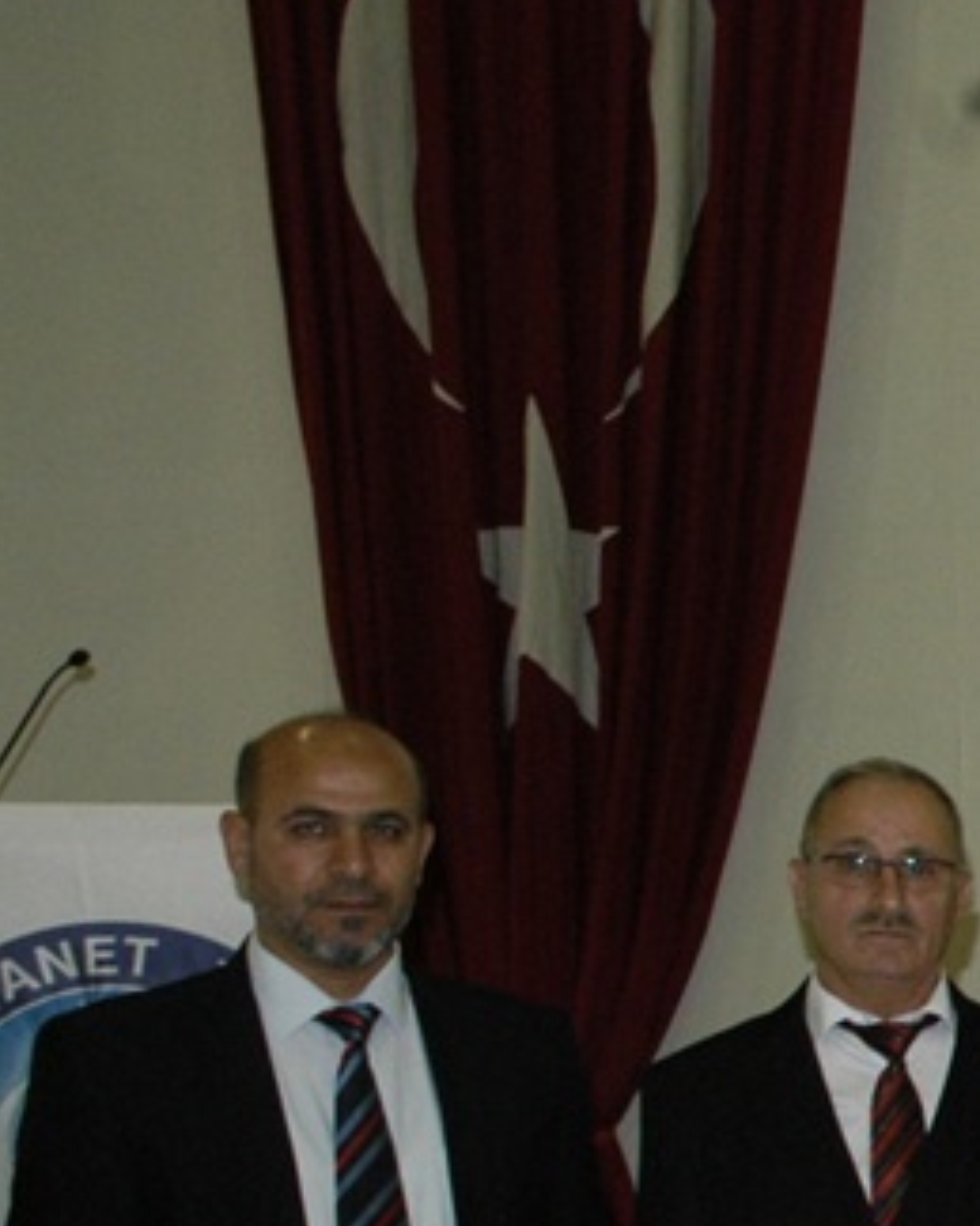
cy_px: 1258
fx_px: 3627
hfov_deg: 12.5
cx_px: 2240
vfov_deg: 18.6
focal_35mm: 100
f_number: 7.1
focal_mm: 18
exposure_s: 1/60
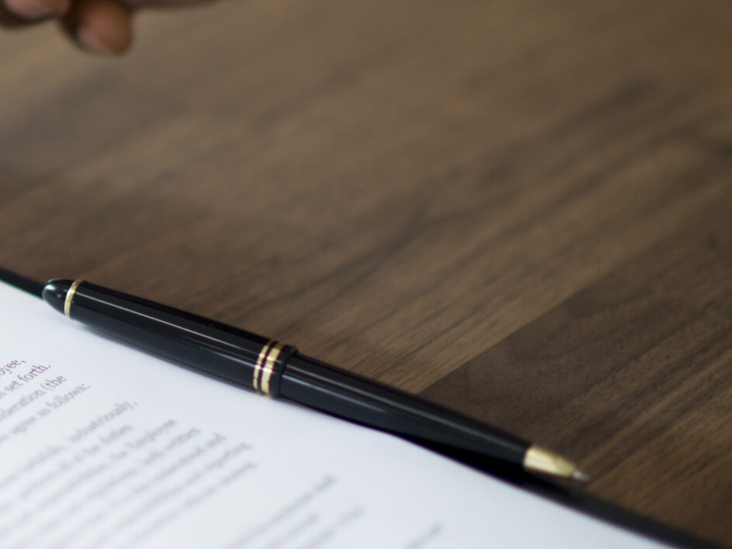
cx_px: -120
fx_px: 4715
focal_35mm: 223
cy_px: 135
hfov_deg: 8.8
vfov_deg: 6.7
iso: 160
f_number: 1.4
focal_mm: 85
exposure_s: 1/640
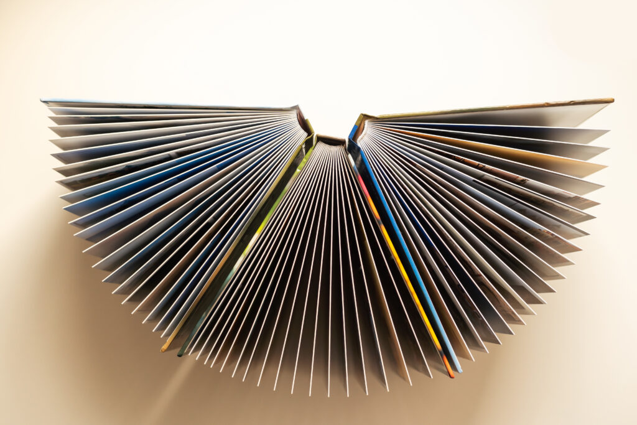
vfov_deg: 27.0
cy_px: 212
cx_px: 318
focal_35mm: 50
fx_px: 885
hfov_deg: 39.6
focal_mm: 50
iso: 200
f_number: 2.8
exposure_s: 1/80
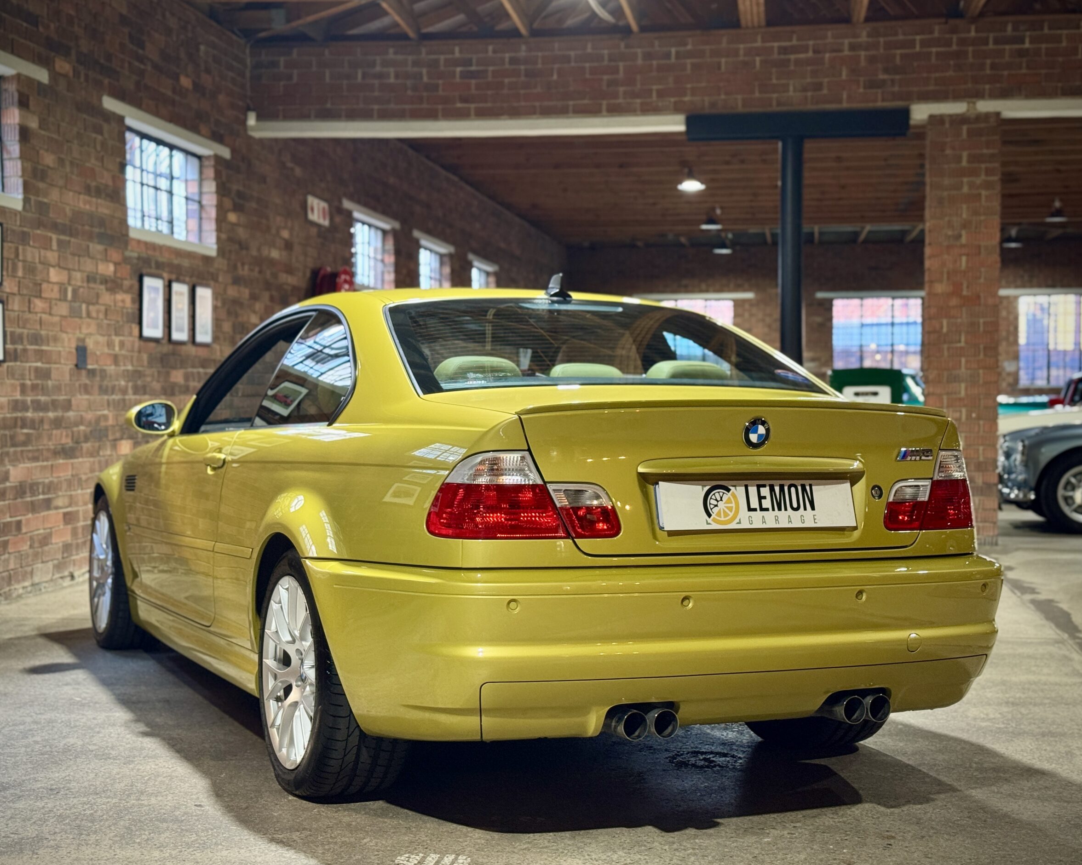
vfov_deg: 29.7
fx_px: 1633
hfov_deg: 36.7
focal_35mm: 51
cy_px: 426
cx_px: 522
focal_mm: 6.76
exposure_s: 1/33
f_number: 1.78
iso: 250
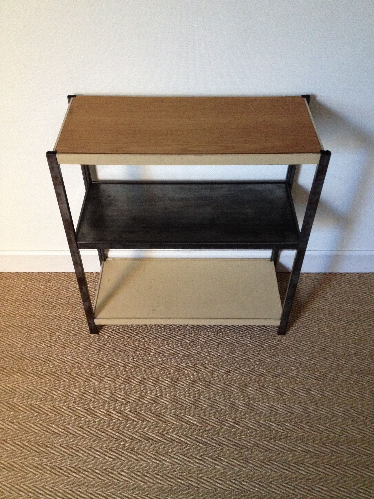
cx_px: 187
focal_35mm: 35
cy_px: 250
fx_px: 504
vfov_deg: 52.6
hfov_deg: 40.7
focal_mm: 4.28
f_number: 2.4
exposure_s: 1/17
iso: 320
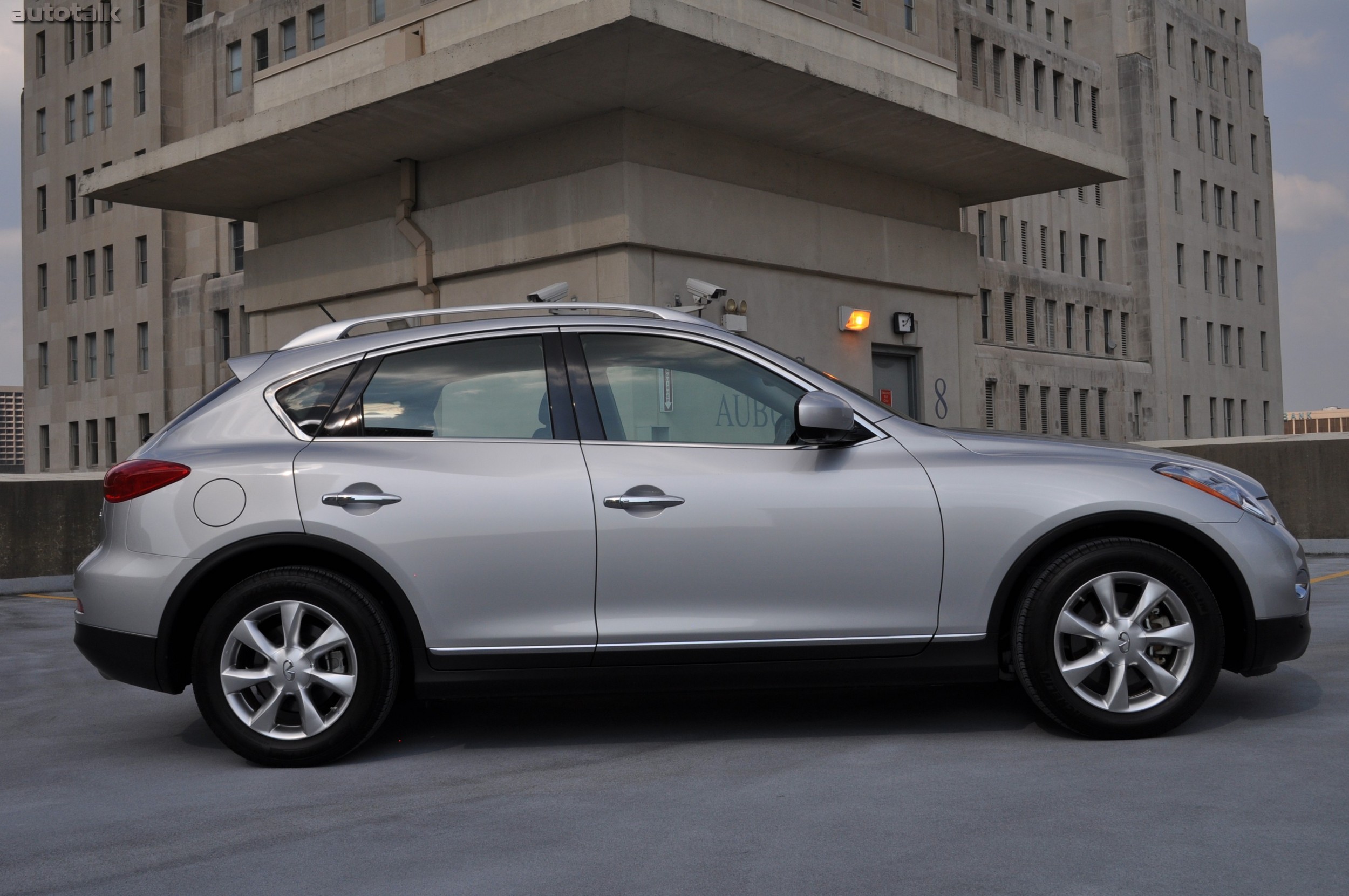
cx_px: 674
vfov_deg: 34.1
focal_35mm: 39
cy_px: 448
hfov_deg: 49.6
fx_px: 1460
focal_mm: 26
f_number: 11
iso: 200
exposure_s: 1/500
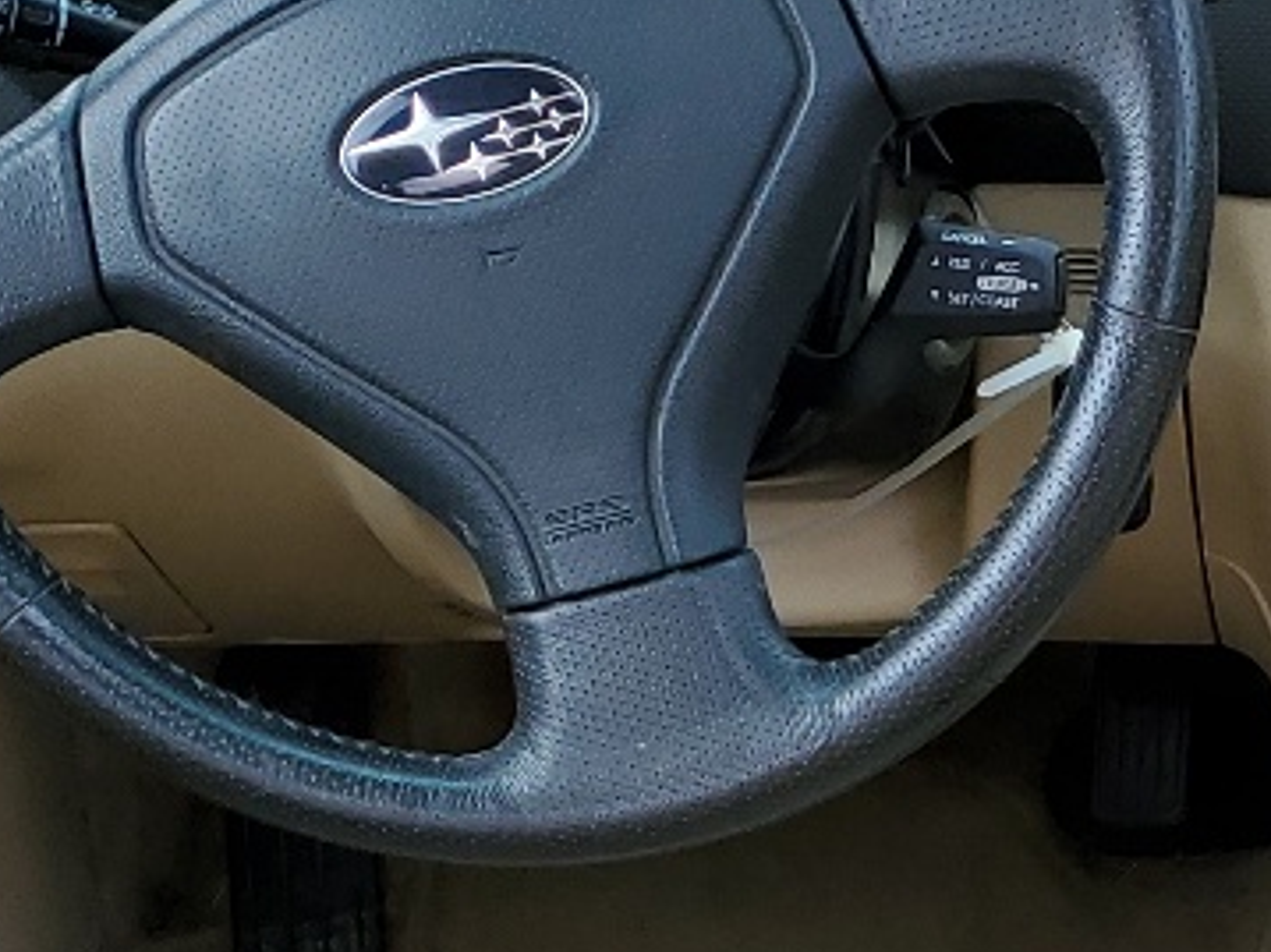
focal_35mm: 116
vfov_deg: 12.2
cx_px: 1590
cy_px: 1426
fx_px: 4258
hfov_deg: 16.2
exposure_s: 1/455
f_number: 1.5
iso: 50
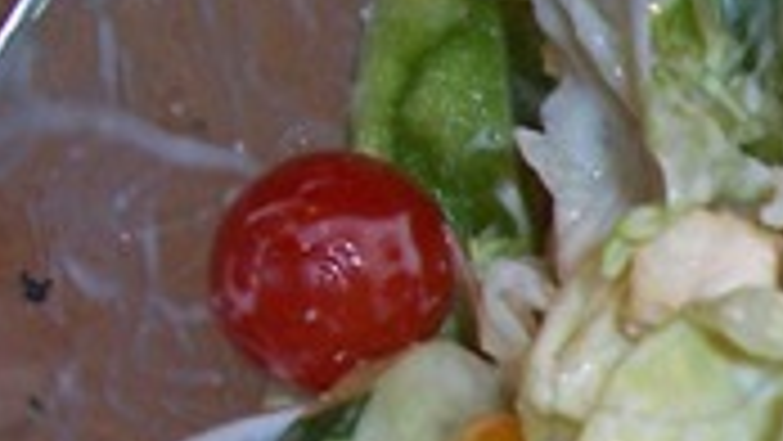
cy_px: 574
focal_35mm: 131
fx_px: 2721
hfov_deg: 14.9
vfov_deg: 9.1
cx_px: 1251
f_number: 2.7
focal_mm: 5.6
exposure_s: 1/60
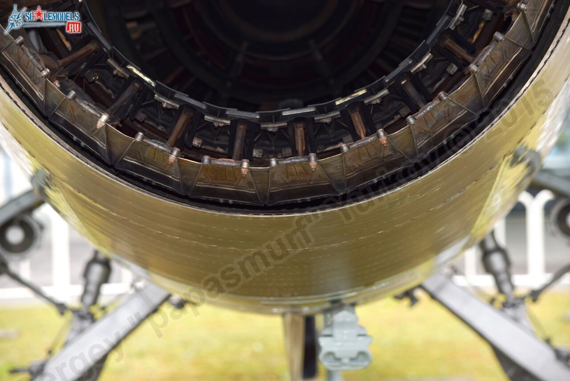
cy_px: 190
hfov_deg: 12.4
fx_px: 2614
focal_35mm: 165
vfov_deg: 8.3
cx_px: 285
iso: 100
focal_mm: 110
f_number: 6.3
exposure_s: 1/160
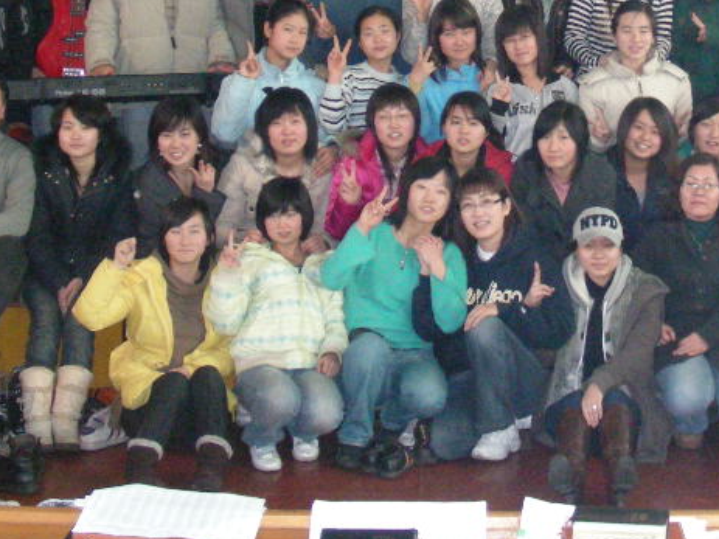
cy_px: 0
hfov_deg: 23.1
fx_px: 1744
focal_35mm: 84
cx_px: 517
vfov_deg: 17.2
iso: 495
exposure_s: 1/60
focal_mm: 6.3
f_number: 3.5
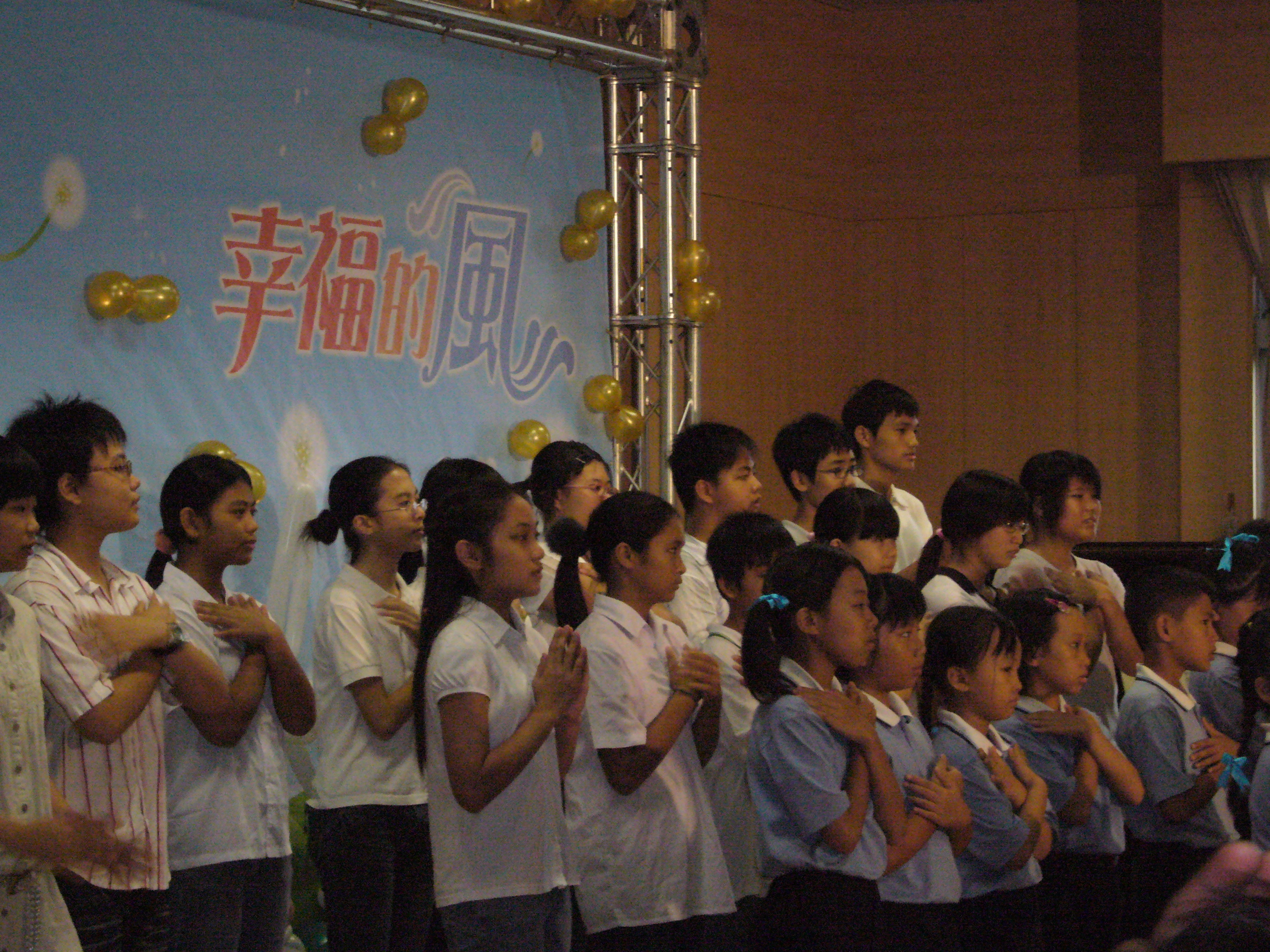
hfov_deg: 19.3
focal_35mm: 102
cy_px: 476
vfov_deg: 14.5
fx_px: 3742
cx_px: 635
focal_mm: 16.8
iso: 400
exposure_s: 1/30
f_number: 5.6
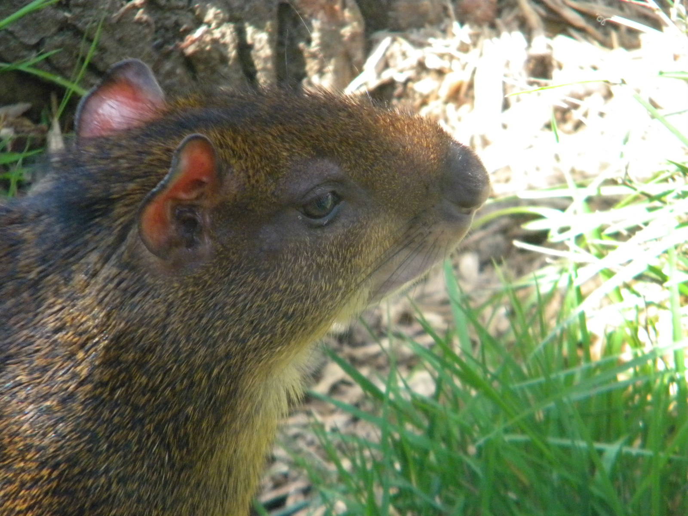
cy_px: 258
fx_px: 8228
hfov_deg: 4.8
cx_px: 344
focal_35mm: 414
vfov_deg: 3.6
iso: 800
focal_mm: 75
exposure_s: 1/347
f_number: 5.4
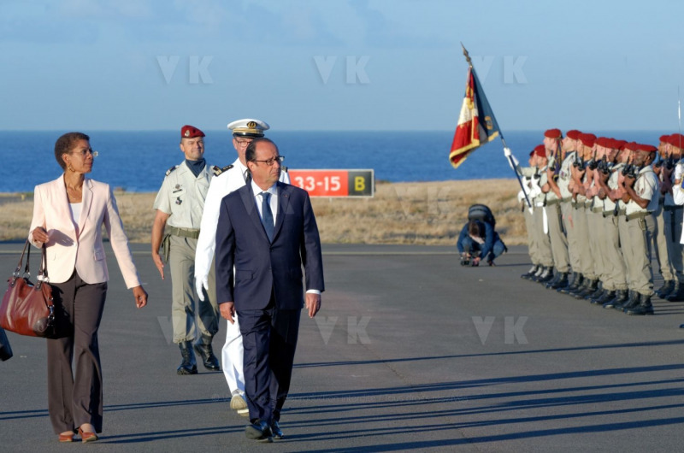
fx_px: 4978
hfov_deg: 7.9
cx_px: 342
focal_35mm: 262
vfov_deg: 5.2
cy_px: 226
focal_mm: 175
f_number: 8
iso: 250
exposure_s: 1/500
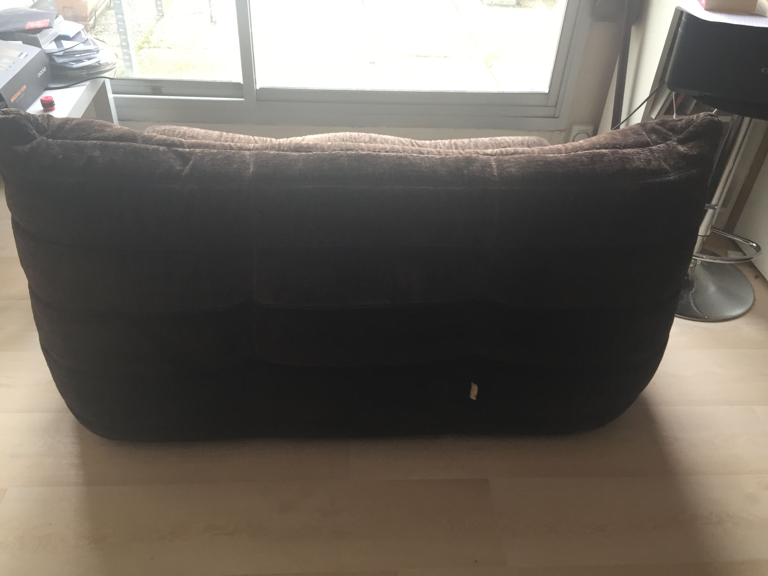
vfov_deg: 48.2
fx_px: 643
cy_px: 288
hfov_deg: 61.7
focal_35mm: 29
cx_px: 384
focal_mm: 4.15
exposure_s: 1/33
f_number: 2.2
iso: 50
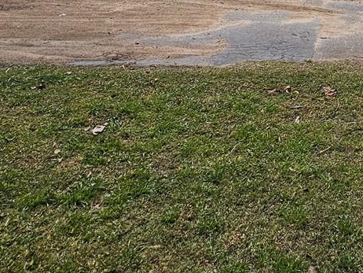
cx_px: 350
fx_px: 472
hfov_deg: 38.1
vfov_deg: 27.3
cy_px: -77
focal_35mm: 45
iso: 50
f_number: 2.2
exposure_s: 1/6766
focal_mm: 2.2
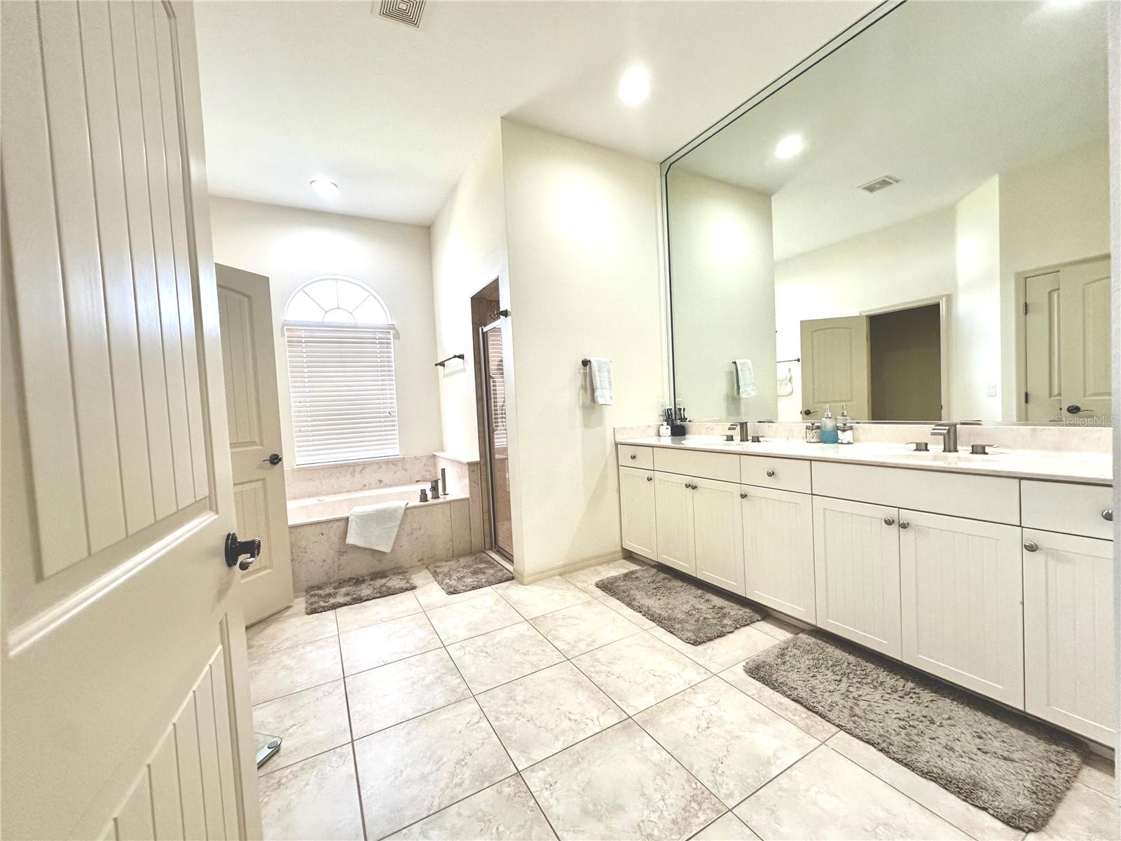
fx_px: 453
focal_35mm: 14
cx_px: 560
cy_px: 420
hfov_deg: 102.1
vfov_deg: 85.7
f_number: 2.2
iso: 160
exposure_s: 1/120
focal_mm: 2.22
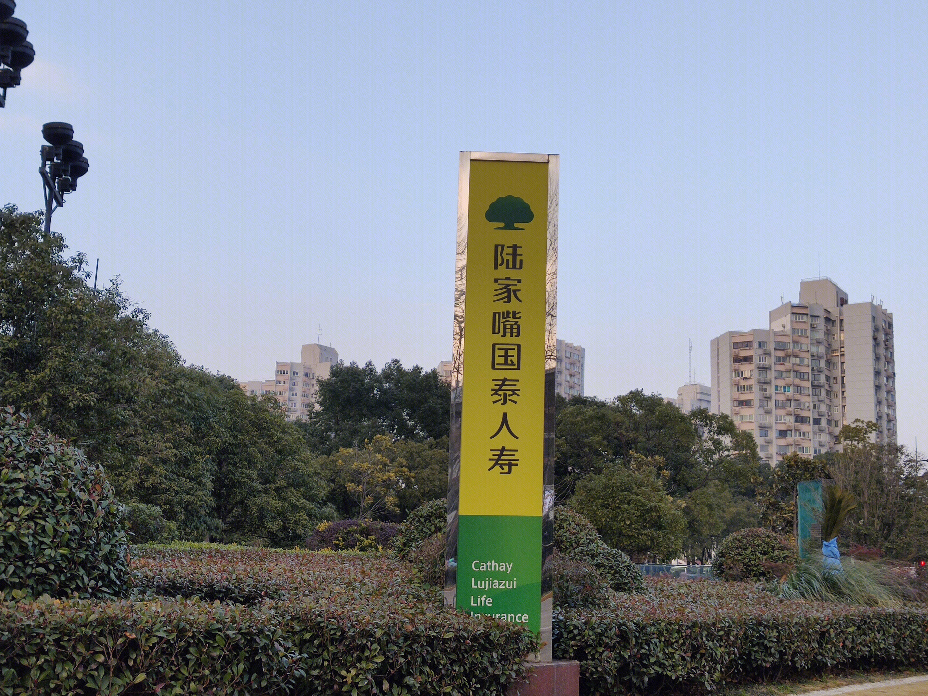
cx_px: 464
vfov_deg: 36.8
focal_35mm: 39
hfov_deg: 47.9
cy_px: 348
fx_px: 1046
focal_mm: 4.75
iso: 112
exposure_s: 1/447
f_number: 1.75
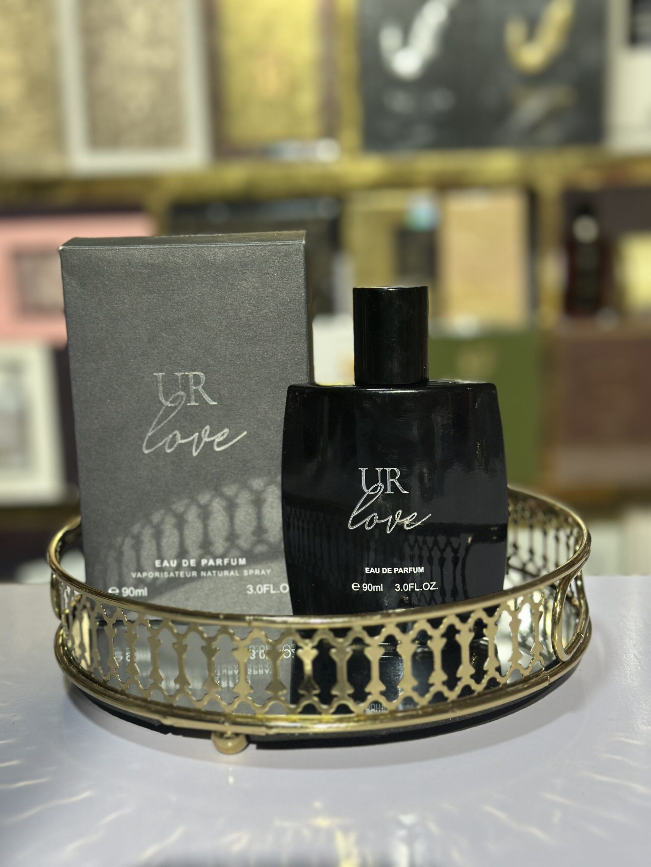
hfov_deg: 30.3
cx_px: 326
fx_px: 1204
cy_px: 434
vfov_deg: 39.7
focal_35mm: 48
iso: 125
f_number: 1.78
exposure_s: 1/100
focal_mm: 6.86
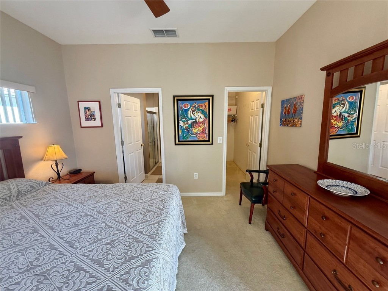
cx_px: 194
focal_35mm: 14
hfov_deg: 102.1
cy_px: 146
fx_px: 157
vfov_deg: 85.7
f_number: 2.2
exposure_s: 1/120
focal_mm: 2.22
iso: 250
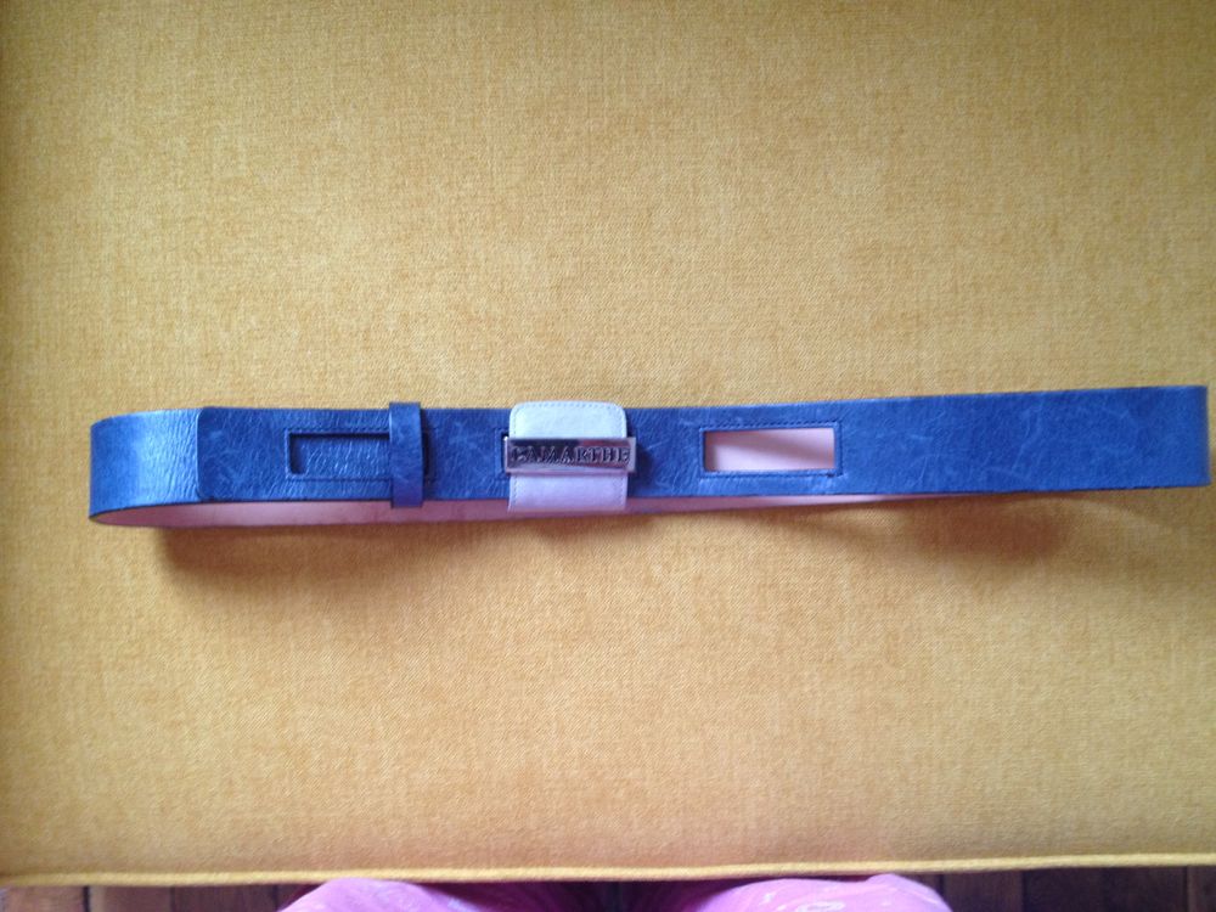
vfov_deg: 40.7
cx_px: 608
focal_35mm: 35
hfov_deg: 52.6
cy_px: 456
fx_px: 1229
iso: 100
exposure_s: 1/20
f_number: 2.4
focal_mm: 4.28
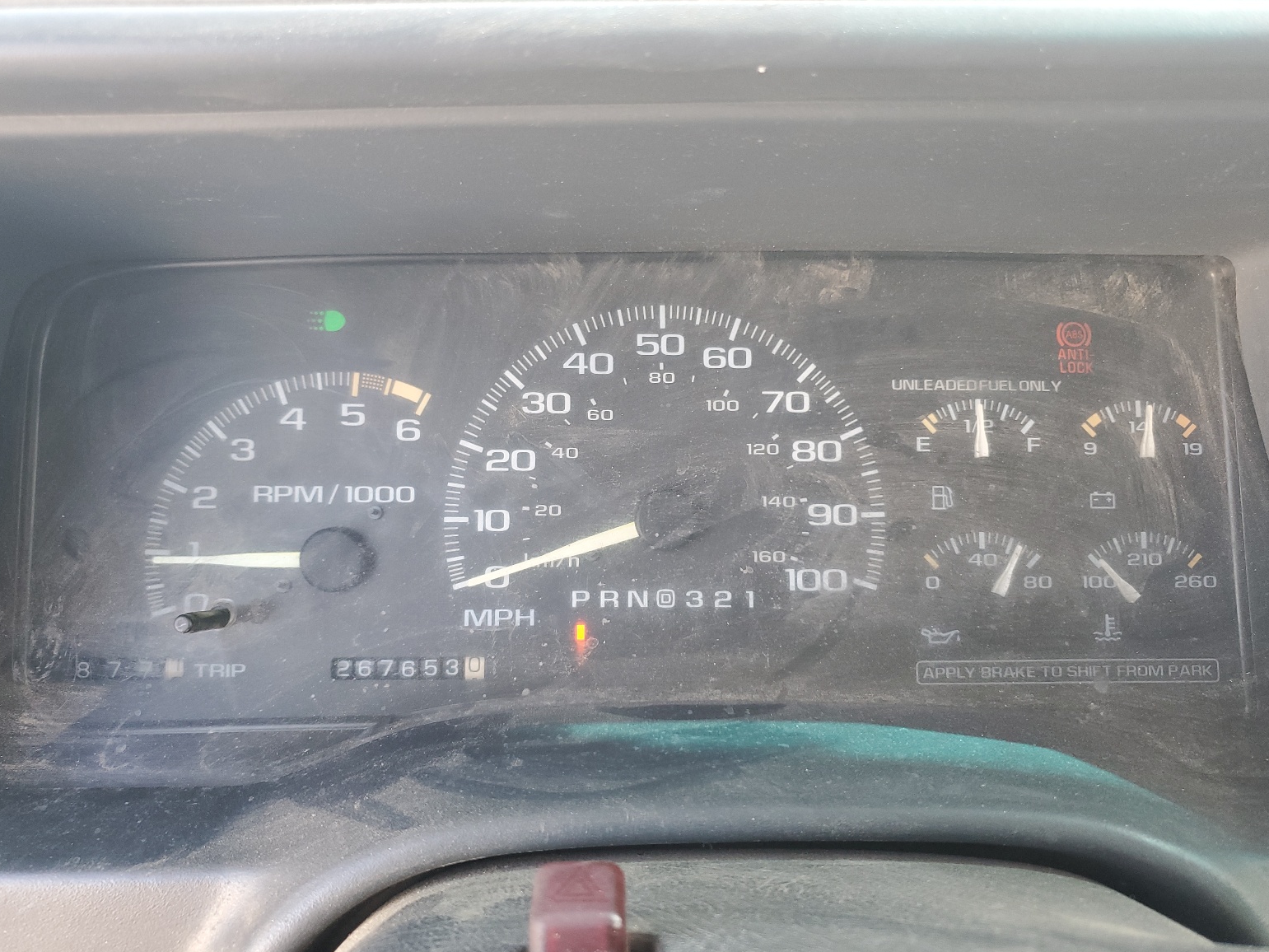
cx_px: 640
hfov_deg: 65.3
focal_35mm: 27
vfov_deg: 51.4
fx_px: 990
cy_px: 474
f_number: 1.5
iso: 78
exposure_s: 1/60.2
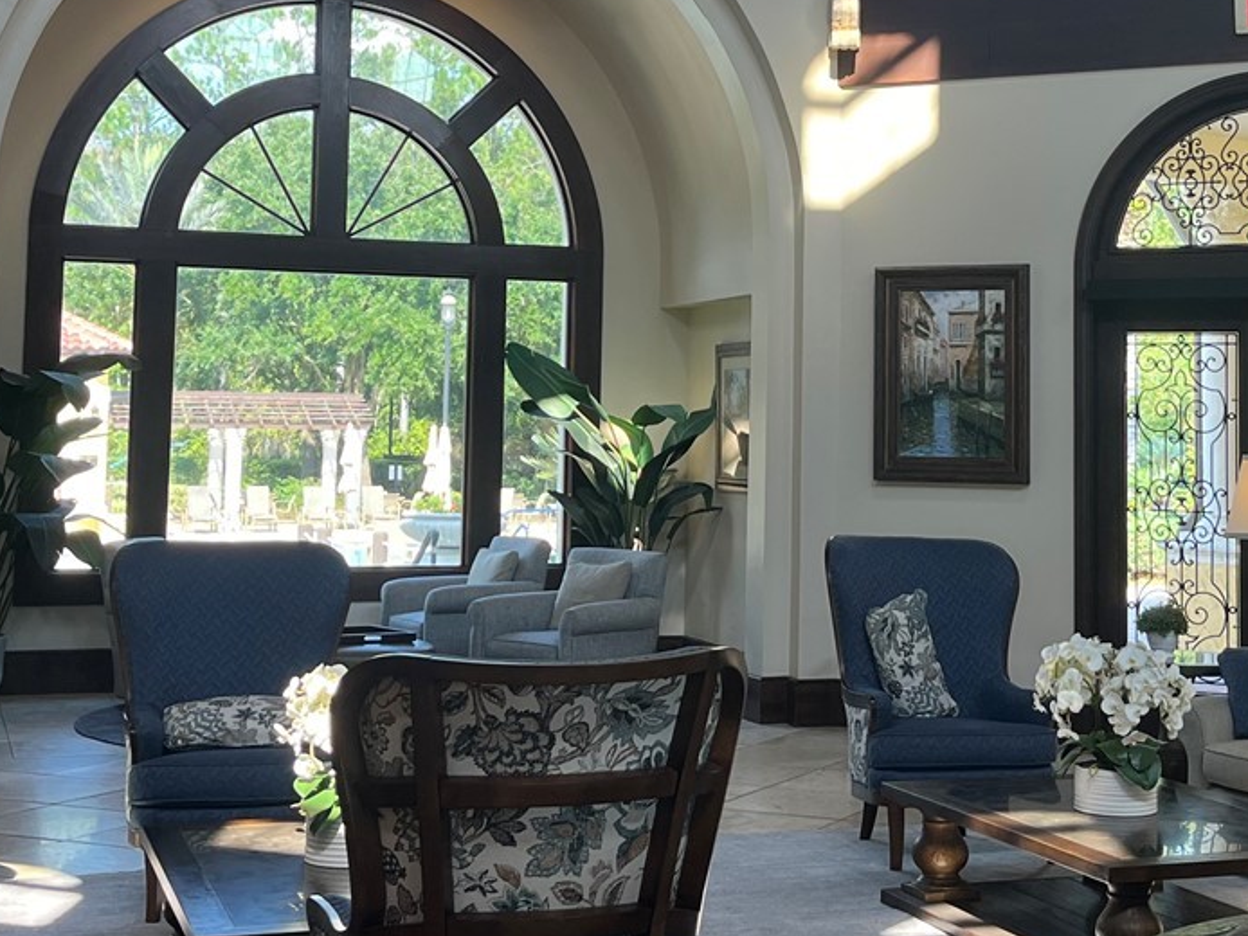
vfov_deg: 24.2
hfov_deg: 32.0
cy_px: 247
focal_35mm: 60
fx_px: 2164
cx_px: 782
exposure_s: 1/120
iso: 50
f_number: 1.6
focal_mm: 5.1
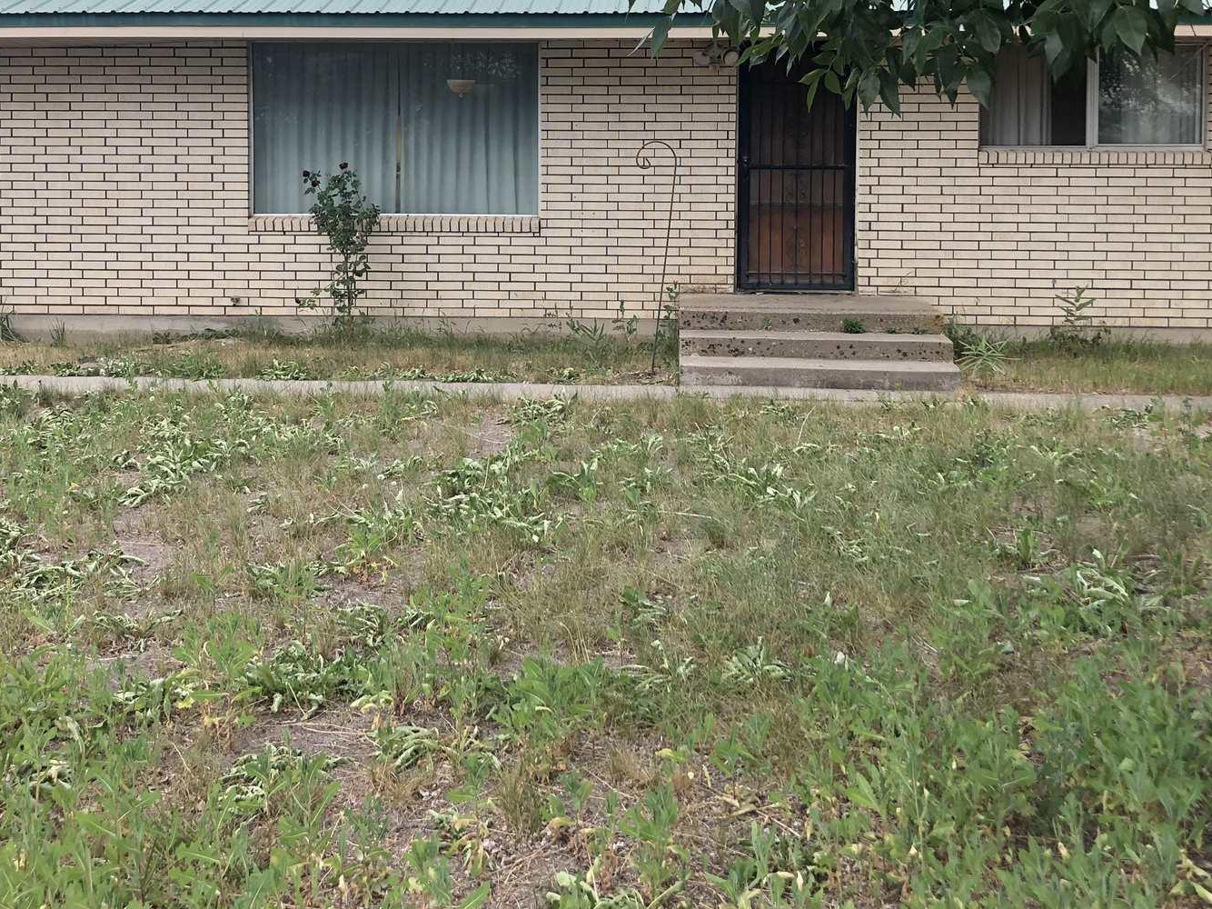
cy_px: 218
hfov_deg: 43.8
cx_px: 561
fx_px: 1505
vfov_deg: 32.9
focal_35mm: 43
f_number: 1.8
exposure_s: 1/395
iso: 20
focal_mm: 3.99
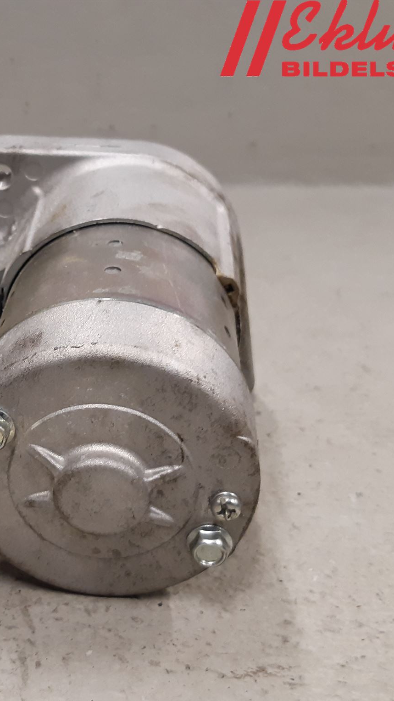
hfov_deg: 29.8
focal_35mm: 38
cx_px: 32
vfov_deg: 52.8
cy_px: 351
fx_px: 706
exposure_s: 1/50
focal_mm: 3.93
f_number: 1.7
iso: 125
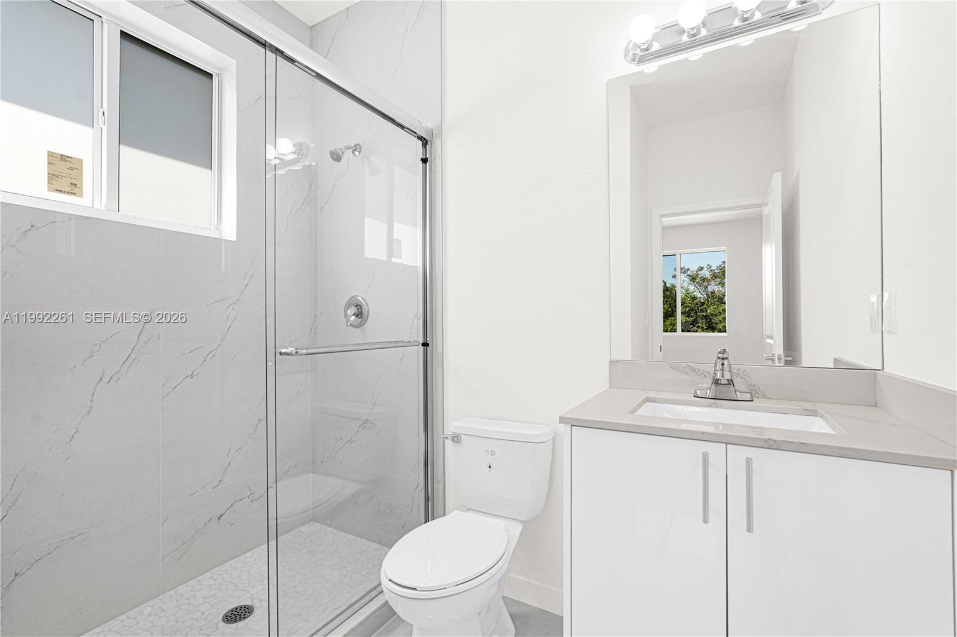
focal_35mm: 16
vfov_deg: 73.7
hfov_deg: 96.8
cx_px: 478
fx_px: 425
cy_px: 318
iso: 500
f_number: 8
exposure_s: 1/30
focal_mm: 16
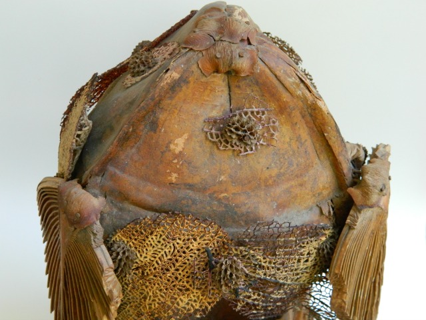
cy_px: 160
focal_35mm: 57
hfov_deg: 33.8
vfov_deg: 25.7
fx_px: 701
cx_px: 213
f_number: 3.8
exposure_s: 1/50
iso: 320
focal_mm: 10.2
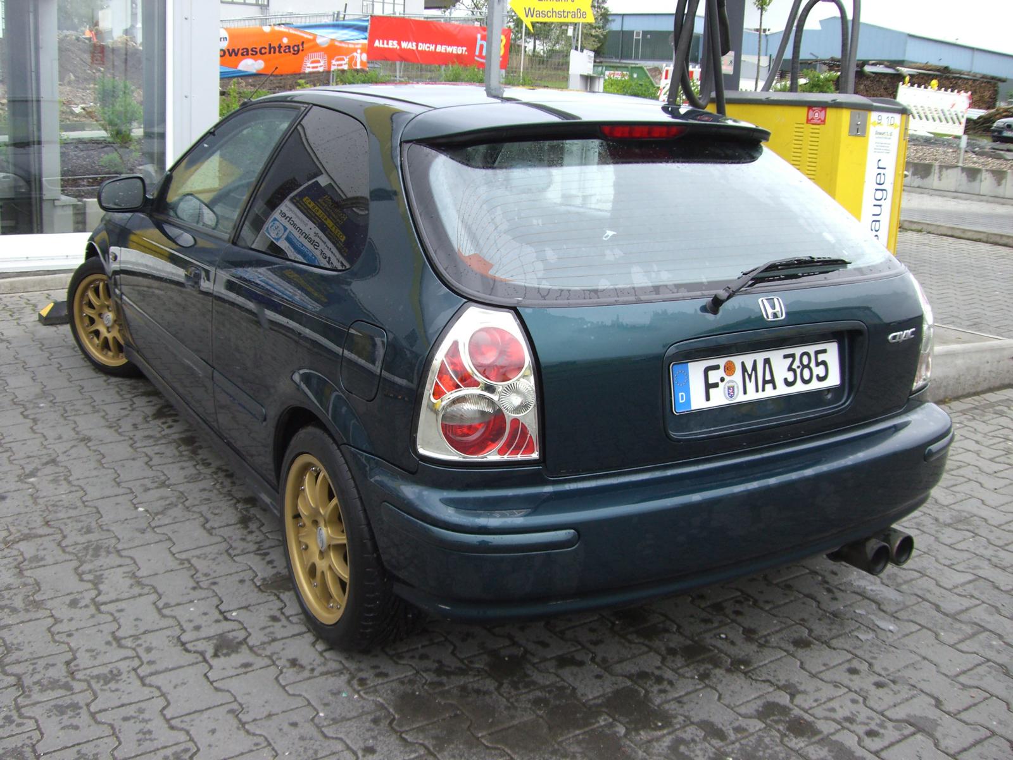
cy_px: 380
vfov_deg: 37.7
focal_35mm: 38
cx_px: 506
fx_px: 1112
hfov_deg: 49.0
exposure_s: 1/125
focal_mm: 6.2
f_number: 2.7
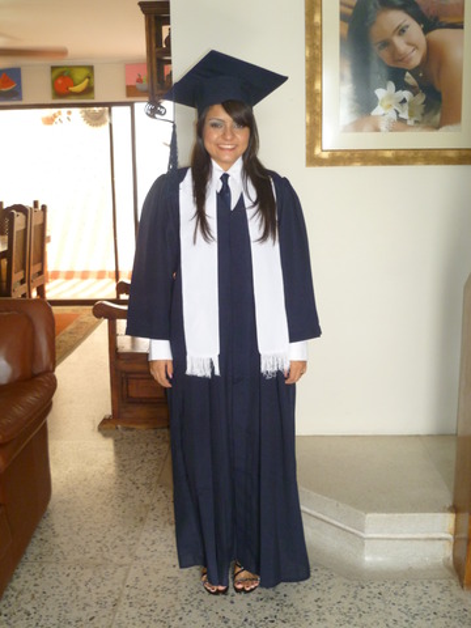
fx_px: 762
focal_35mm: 42
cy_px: 314
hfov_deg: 34.3
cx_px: 236
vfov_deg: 44.8
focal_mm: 7.5
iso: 250
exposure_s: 1/30
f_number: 3.3
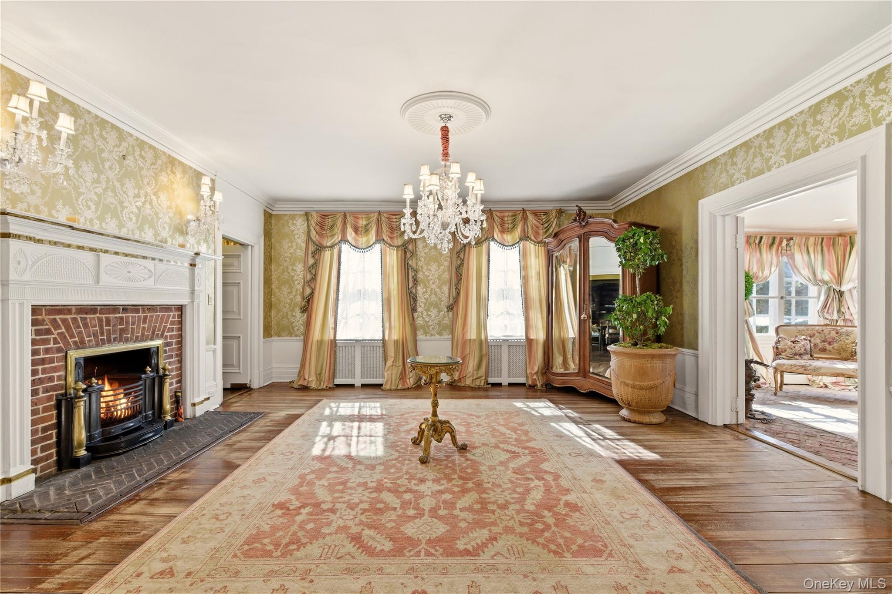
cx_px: 446
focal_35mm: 16
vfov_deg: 73.7
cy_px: 297
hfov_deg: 96.7
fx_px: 396
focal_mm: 16
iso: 250
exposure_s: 1/60
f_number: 9
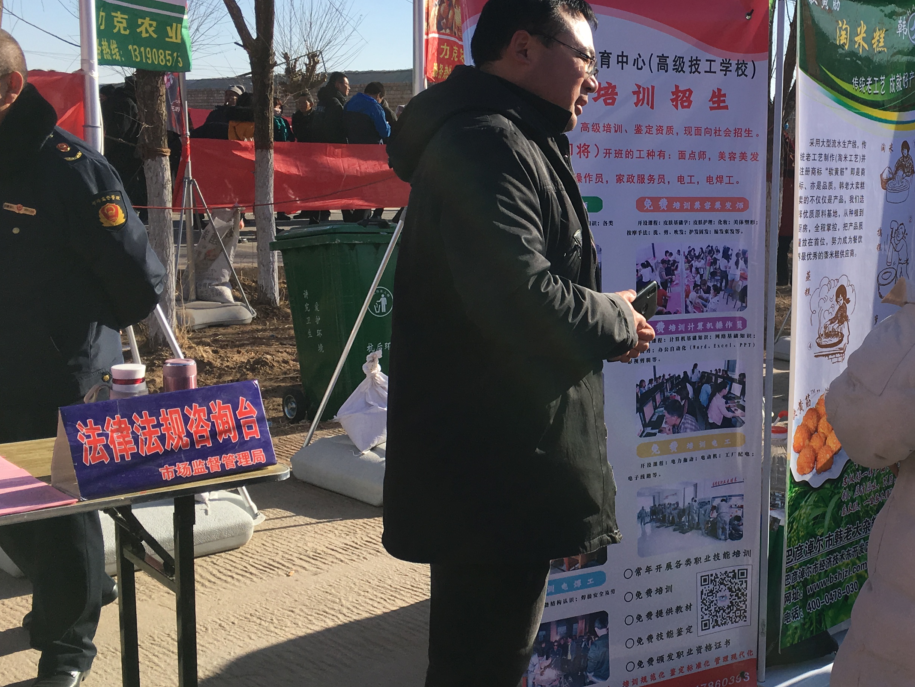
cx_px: 748
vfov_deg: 30.3
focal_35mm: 48
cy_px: 372
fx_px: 1269
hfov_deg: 38.0
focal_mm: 4.15
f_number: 2.2
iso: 25
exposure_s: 1/1241
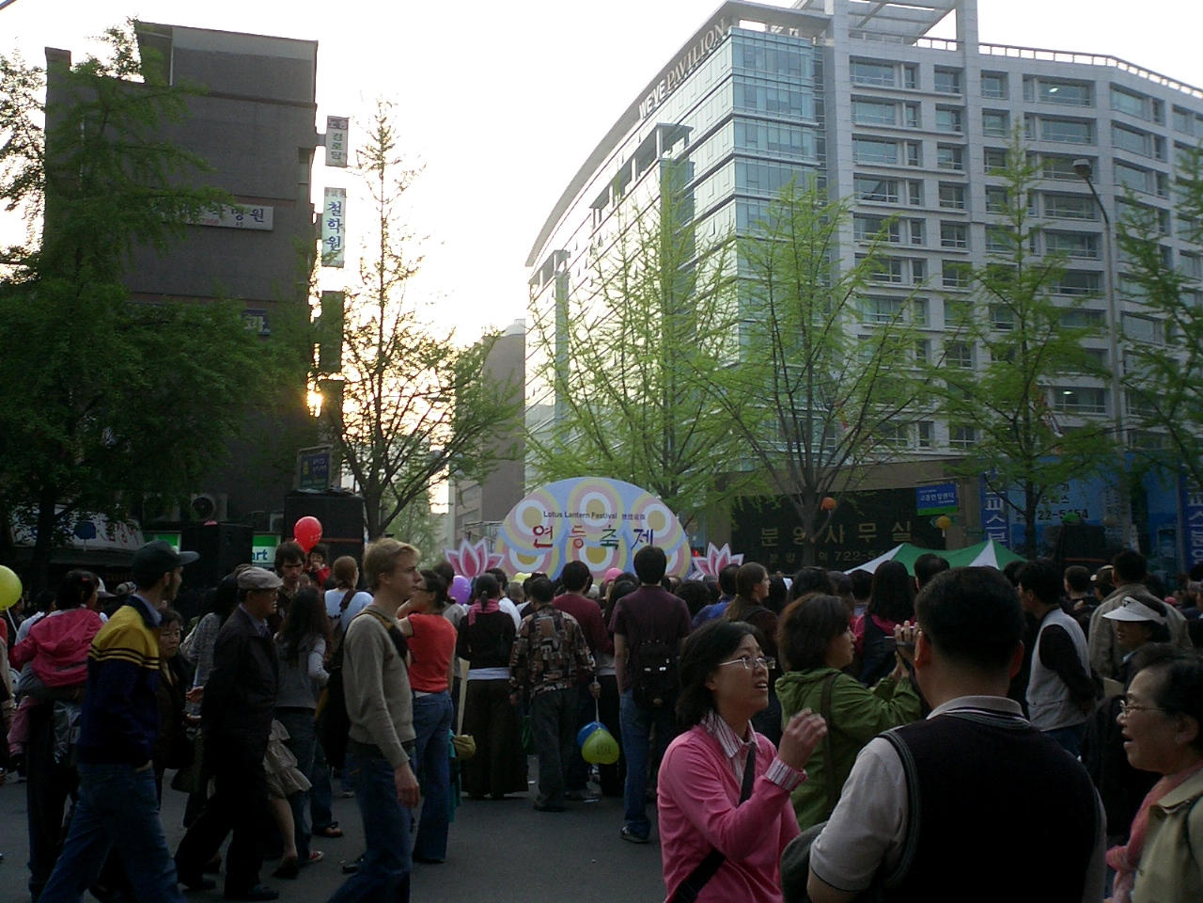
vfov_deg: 38.7
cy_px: 452
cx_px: 602
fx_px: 1286
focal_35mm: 37
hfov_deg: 50.1
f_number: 3.5
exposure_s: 1/125
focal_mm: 5.6
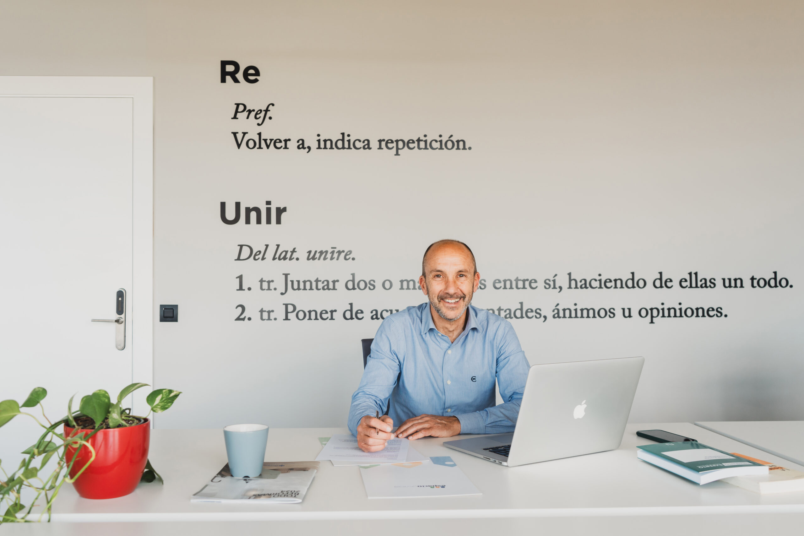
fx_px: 670
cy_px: 268
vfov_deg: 43.6
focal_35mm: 30
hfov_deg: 61.9
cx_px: 402
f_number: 4.5
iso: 200
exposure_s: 1/100
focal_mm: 30
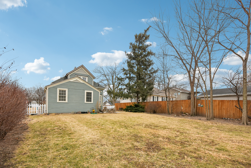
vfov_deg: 77.3
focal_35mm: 15
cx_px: 126
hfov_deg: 100.4
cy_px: 84
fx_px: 105
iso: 640
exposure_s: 1/1000
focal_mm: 10
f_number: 8
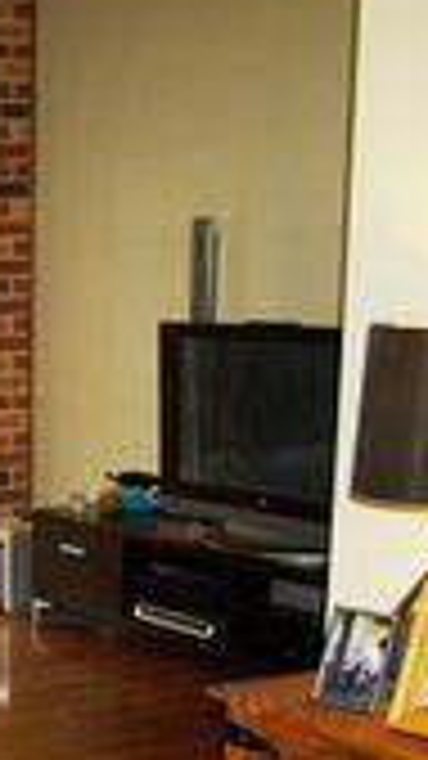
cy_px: 641
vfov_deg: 27.7
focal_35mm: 74
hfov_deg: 14.1
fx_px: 1503
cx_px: -369
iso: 400
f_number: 5.6
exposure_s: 1/30
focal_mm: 17
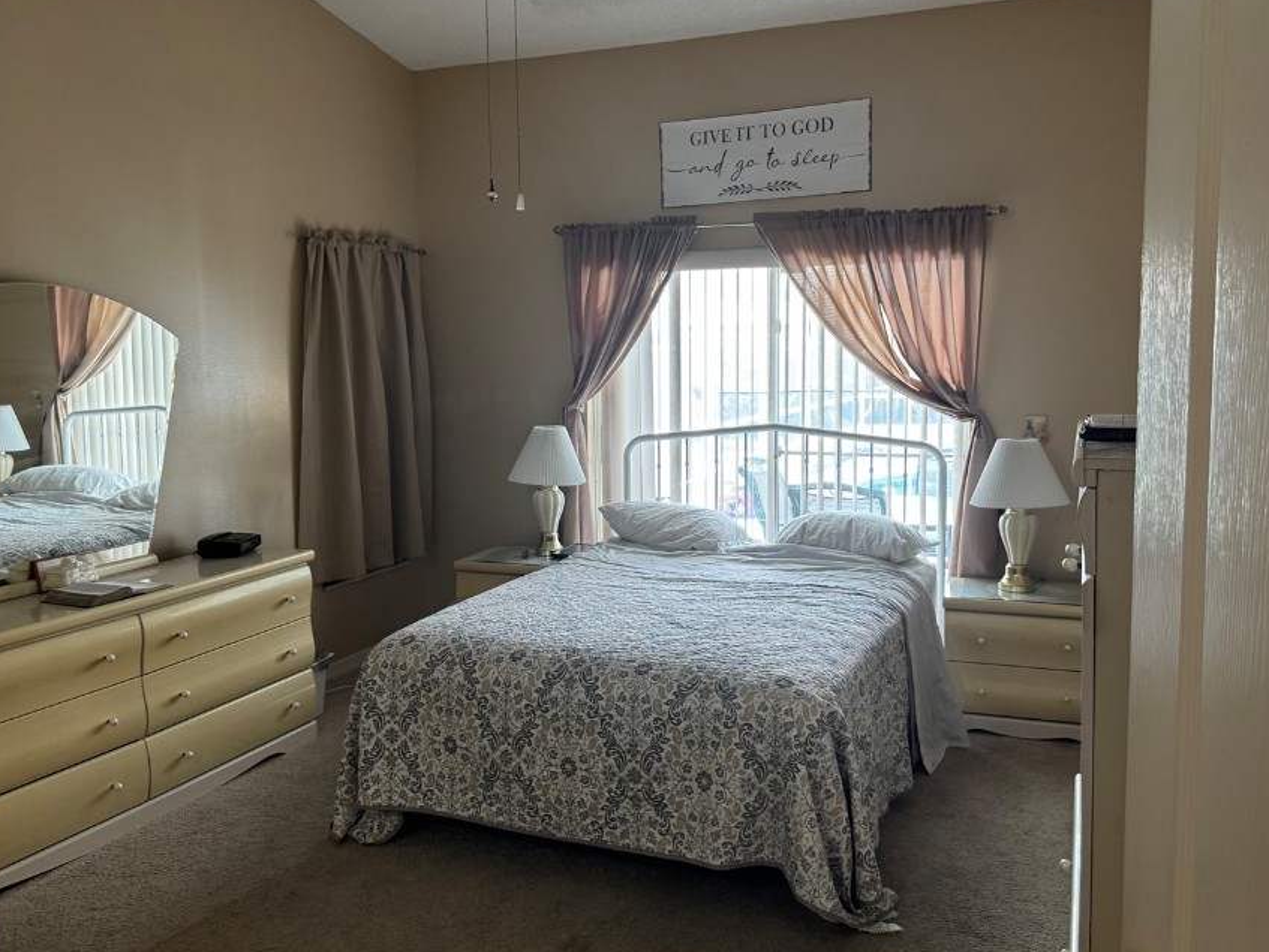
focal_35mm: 29
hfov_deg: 61.6
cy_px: 437
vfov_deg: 48.2
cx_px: 658
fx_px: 1064
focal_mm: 6.76
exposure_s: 1/68
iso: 200
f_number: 1.78
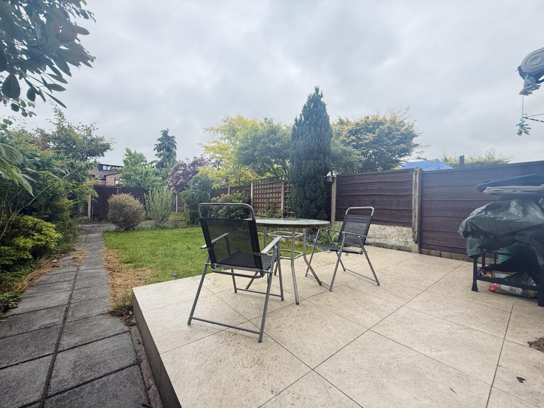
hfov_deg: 102.1
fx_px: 220
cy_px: 204
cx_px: 272
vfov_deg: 85.7
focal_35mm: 14
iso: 64
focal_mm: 2.22
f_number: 2.2
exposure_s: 1/494
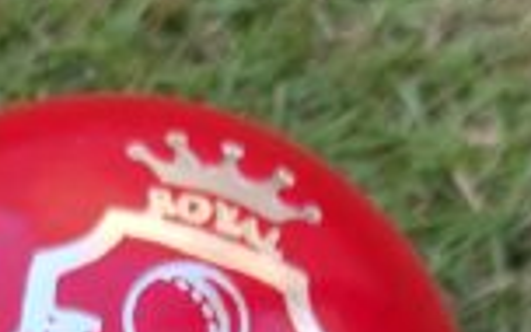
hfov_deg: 11.7
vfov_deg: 6.4
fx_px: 2590
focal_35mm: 179
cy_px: 1150
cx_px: 162
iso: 101
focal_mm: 5.43
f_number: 1.89
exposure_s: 1/100
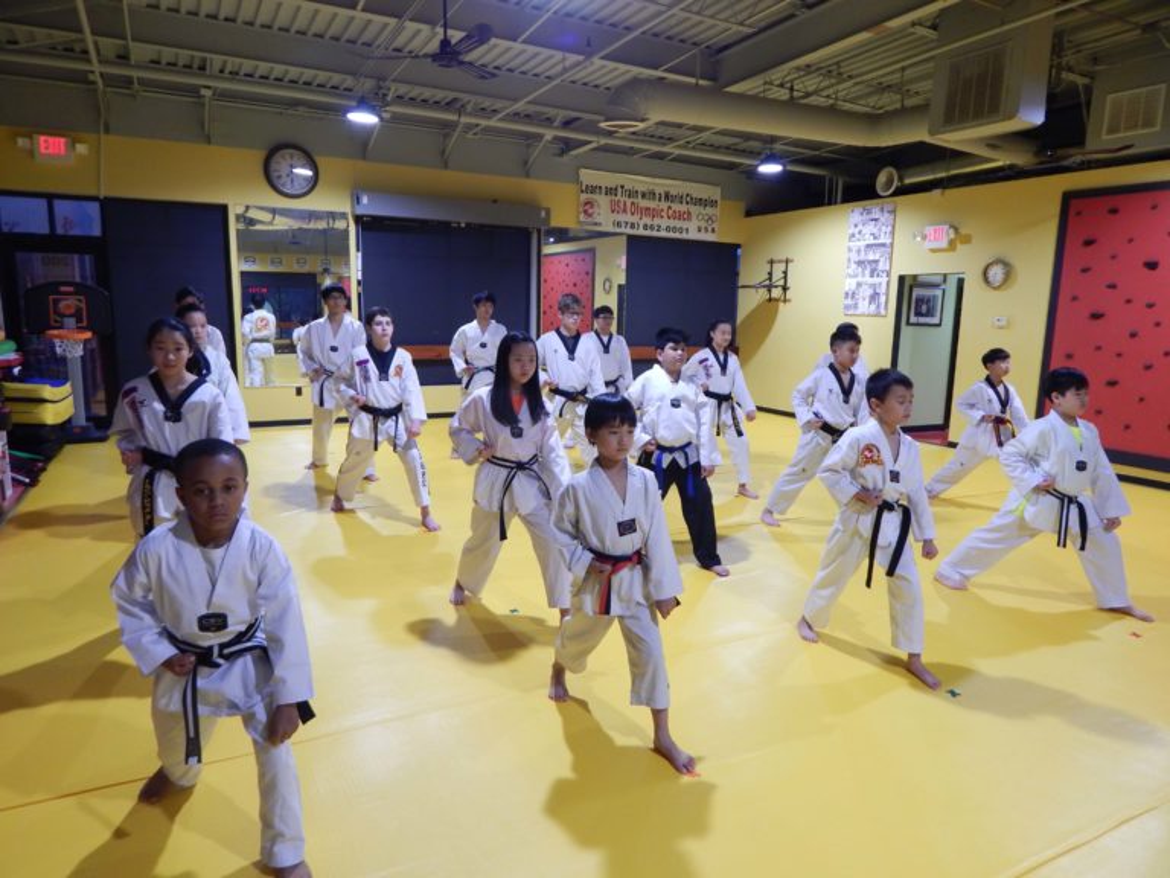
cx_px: 585
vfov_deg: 61.1
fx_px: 744
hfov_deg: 76.4
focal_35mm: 22
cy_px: 439
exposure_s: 1/30
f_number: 3
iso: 180
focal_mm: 4
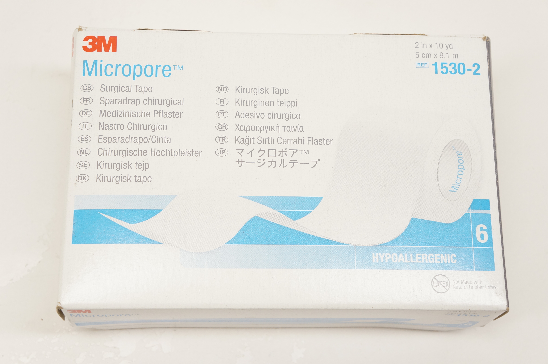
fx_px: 867
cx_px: 274
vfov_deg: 23.7
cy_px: 182
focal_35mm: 57
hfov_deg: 35.1
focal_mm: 38
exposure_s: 1/100
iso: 800
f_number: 7.1
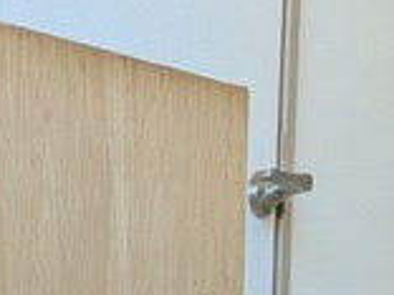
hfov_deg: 16.3
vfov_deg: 14.6
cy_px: 562
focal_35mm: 86
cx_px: -432
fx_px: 979
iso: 45
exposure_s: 1/60
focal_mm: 1.83
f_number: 2.2
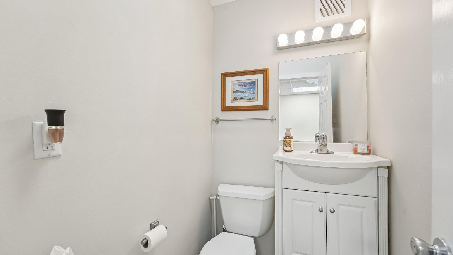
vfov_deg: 70.5
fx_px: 180
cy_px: 127
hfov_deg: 103.0
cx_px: 223
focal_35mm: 15
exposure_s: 1/25
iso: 500
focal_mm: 14
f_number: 8
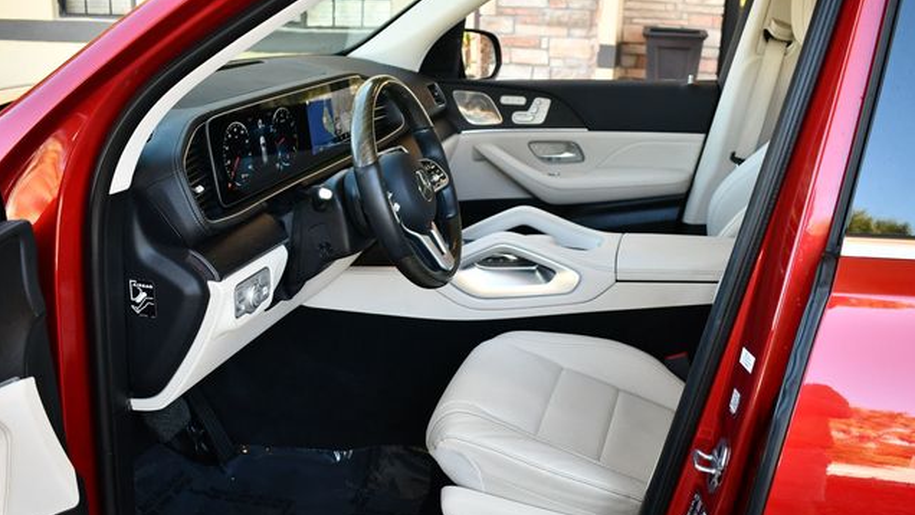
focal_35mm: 38
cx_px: 458
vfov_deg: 31.1
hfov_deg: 52.8
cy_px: 302
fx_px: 922
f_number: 3.5
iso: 560
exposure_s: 1/250
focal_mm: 18
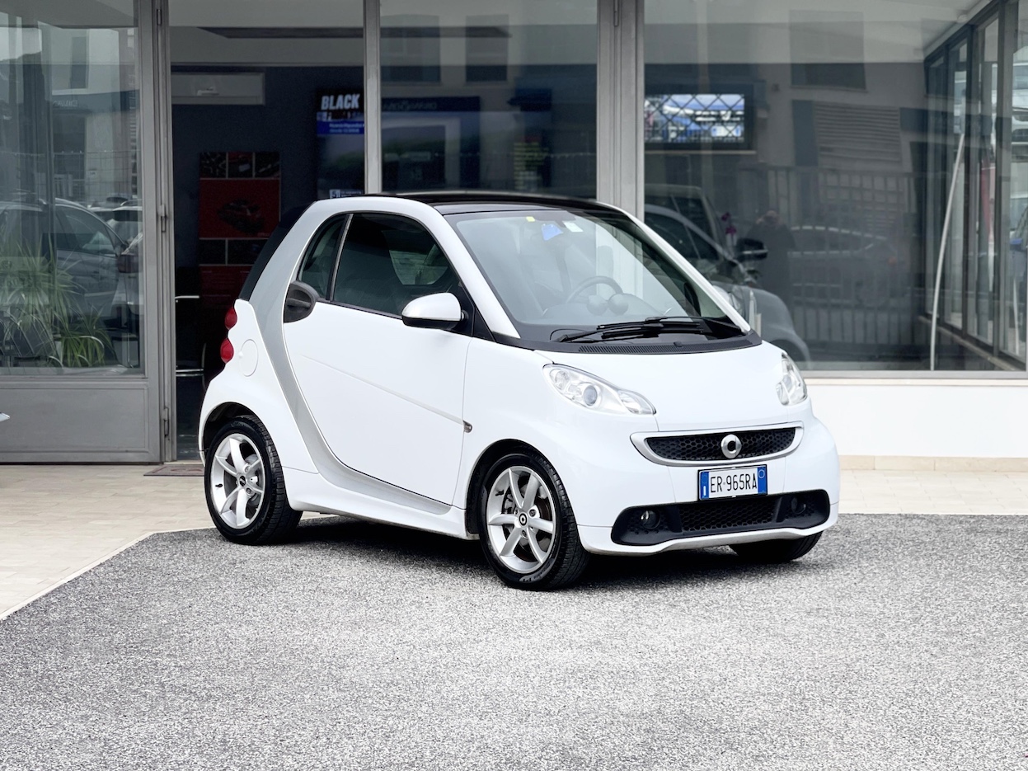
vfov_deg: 22.9
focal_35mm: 64
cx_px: 514
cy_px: 386
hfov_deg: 30.3
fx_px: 1900
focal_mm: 7.5
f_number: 2.2
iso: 32
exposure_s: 1/494
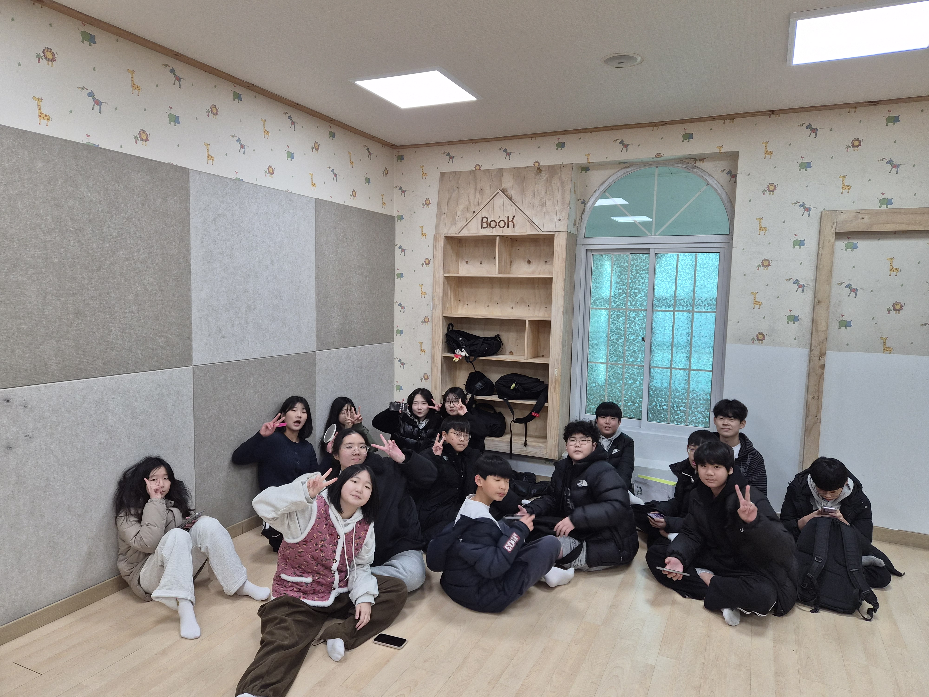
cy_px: 348
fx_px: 617
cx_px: 464
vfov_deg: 58.9
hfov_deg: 73.9
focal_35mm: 23
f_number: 1.8
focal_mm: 5.4
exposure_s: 1/120
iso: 100
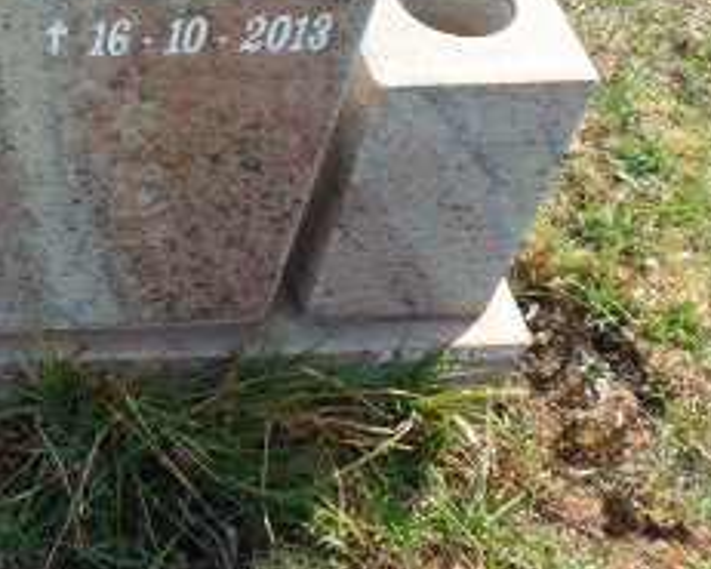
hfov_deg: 25.3
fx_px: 1368
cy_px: -92
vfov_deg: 21.9
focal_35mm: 65
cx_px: -203
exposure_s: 1/250
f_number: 4
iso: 100
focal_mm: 4.3
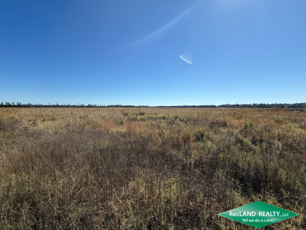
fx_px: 124
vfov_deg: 85.7
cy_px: 115
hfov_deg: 102.1
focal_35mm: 14
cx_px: 153
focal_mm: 2.22
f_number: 2.2
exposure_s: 1/2976
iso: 50
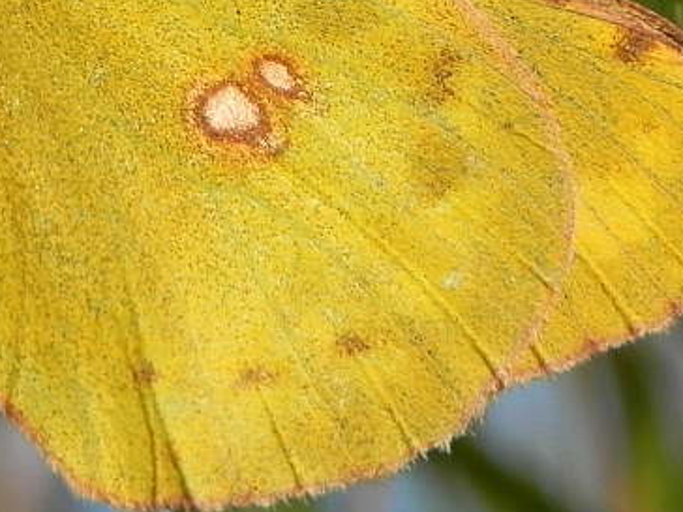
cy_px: 43
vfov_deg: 5.6
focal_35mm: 267
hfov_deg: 7.4
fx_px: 5268
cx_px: 21
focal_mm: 16.9
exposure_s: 1/540
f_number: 5
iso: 160
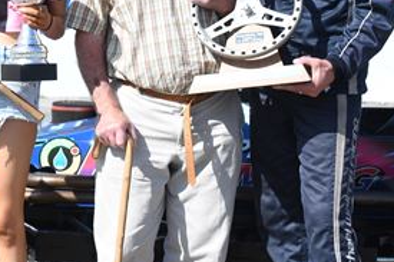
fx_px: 1433
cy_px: 92
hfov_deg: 15.5
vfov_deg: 10.4
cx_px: 76
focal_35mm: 131
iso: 100
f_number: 5
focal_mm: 30
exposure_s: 1/500
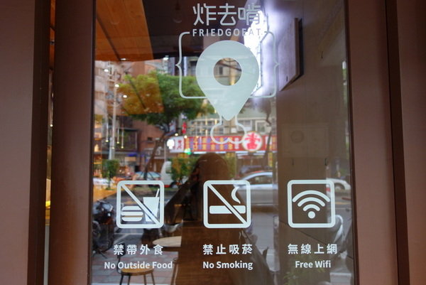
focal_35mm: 28
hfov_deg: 65.4
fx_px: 332
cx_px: 213
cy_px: 142
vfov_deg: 46.5
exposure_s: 1/60
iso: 125
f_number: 1.8
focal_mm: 10.4
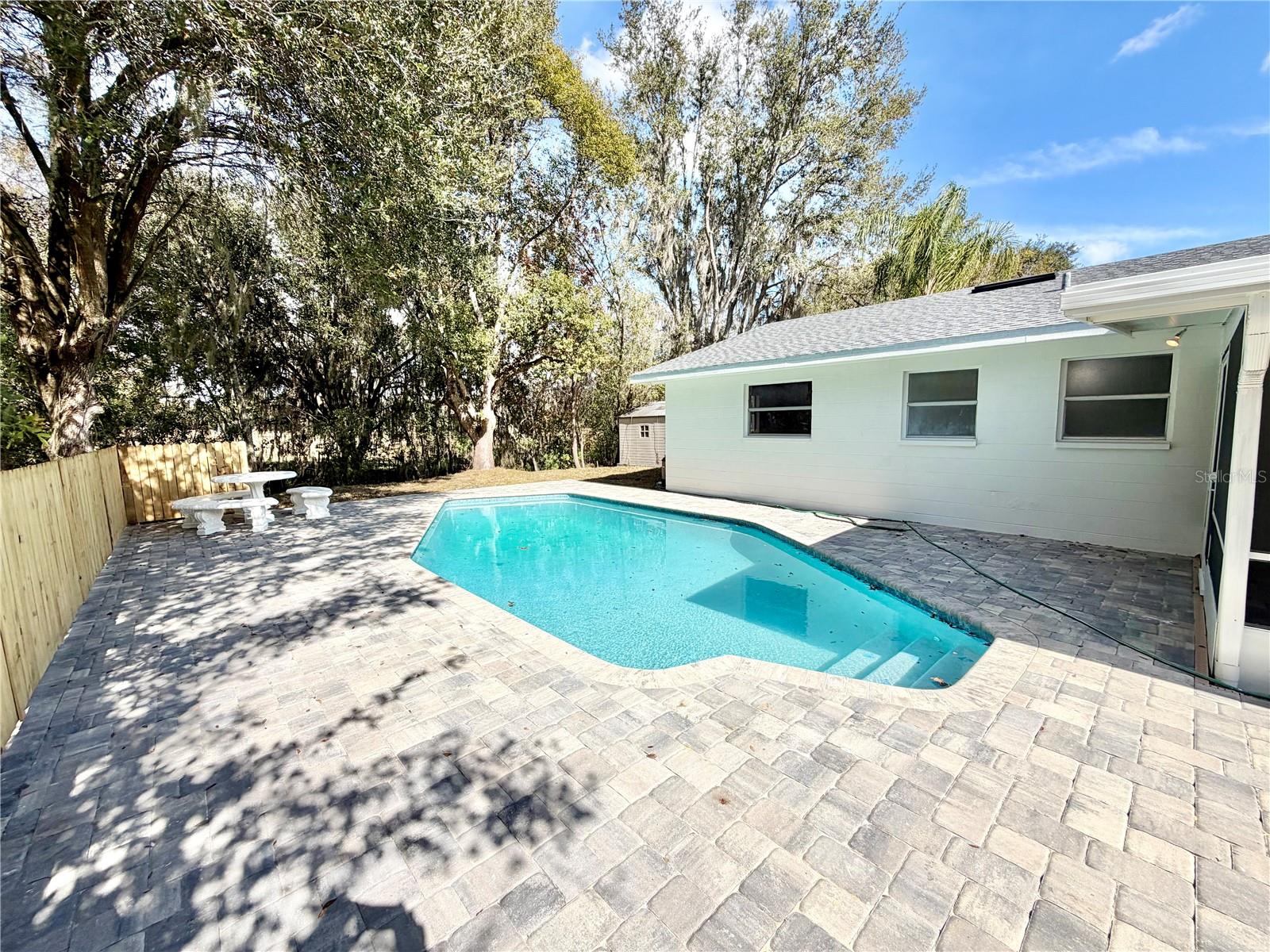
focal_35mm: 14
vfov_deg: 85.7
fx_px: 514
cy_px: 476
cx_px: 635
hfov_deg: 102.1
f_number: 2.2
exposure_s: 1/799
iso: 20
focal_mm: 2.22
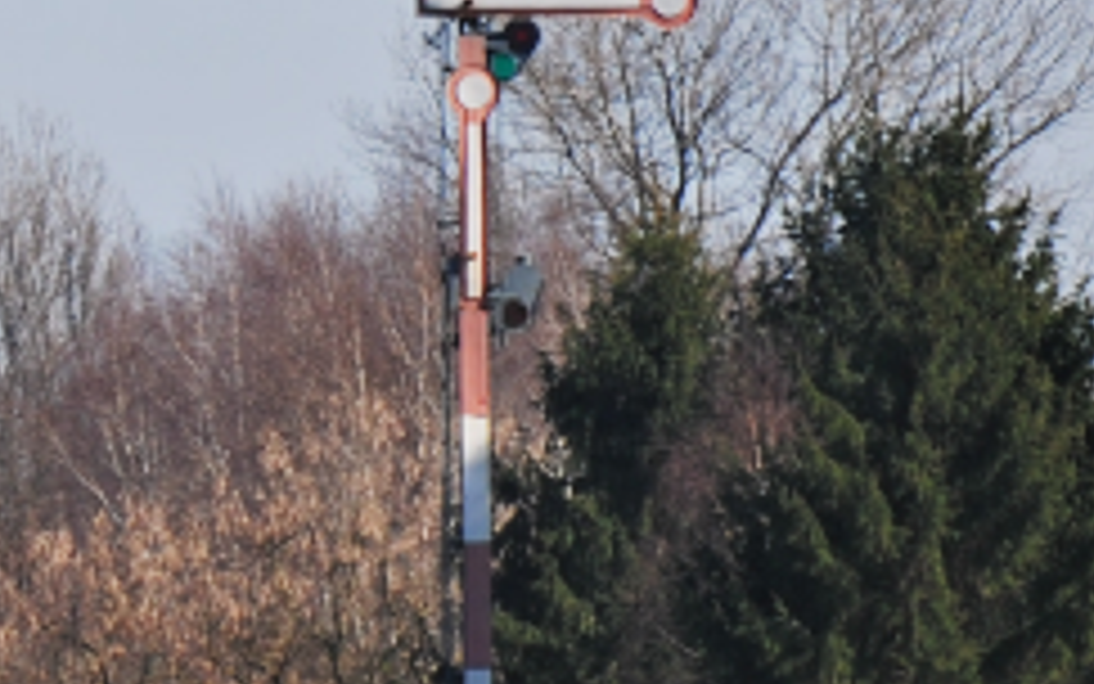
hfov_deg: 2.4
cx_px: -851
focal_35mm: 870
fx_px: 25950
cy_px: 560
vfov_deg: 1.5
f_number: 8
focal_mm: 135
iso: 200
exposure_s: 1/640
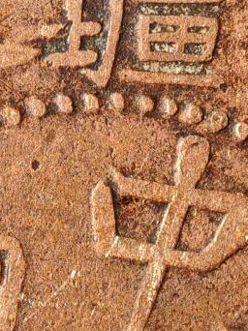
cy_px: 273
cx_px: 104
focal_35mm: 390
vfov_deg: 5.1
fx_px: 3730
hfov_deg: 3.8
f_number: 2
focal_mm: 9
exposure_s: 1/100
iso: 400
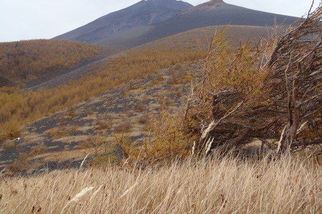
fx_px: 358
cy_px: 93
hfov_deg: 48.5
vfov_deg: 33.3
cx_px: 162
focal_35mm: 40
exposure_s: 1/200
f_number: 4.6
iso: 80
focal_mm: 6.83
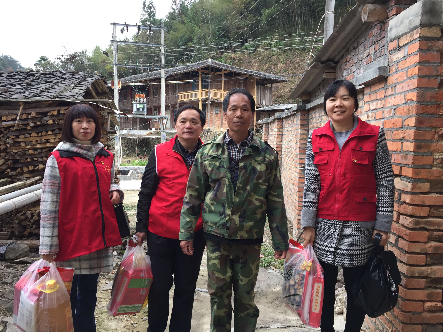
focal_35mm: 29
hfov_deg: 61.7
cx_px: 222
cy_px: 166
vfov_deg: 48.2
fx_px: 371
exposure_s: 1/100
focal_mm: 4.15
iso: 50
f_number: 2.2
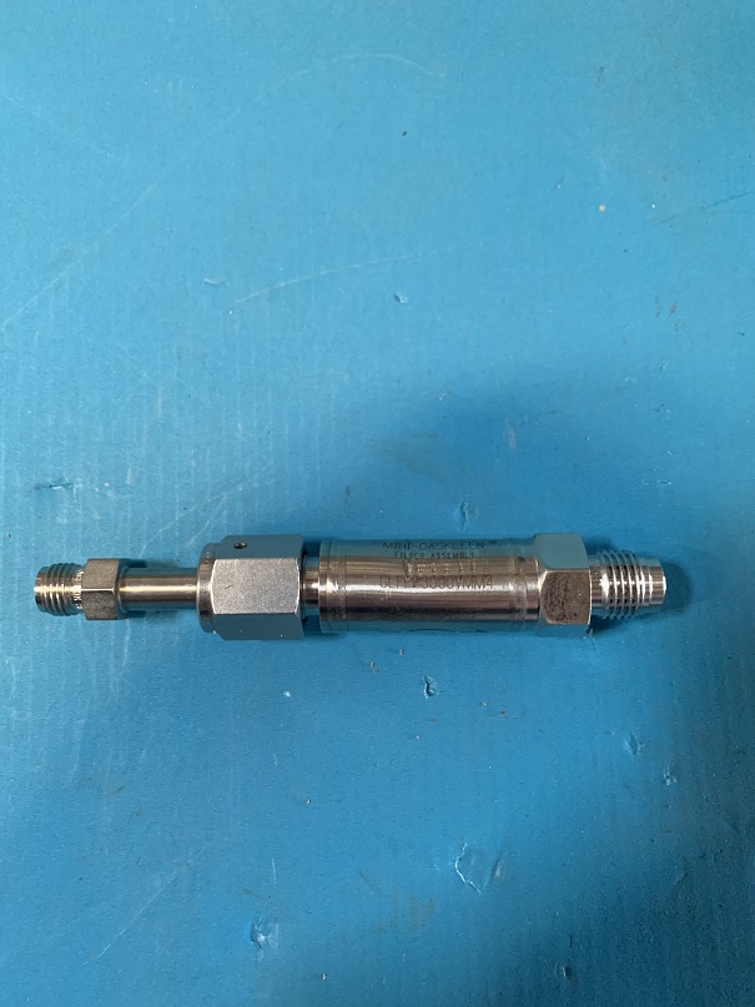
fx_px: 756
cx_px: 378
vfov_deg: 67.3
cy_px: 504
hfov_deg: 53.1
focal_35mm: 26
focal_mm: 4.25
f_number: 1.8
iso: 400
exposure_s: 1/42
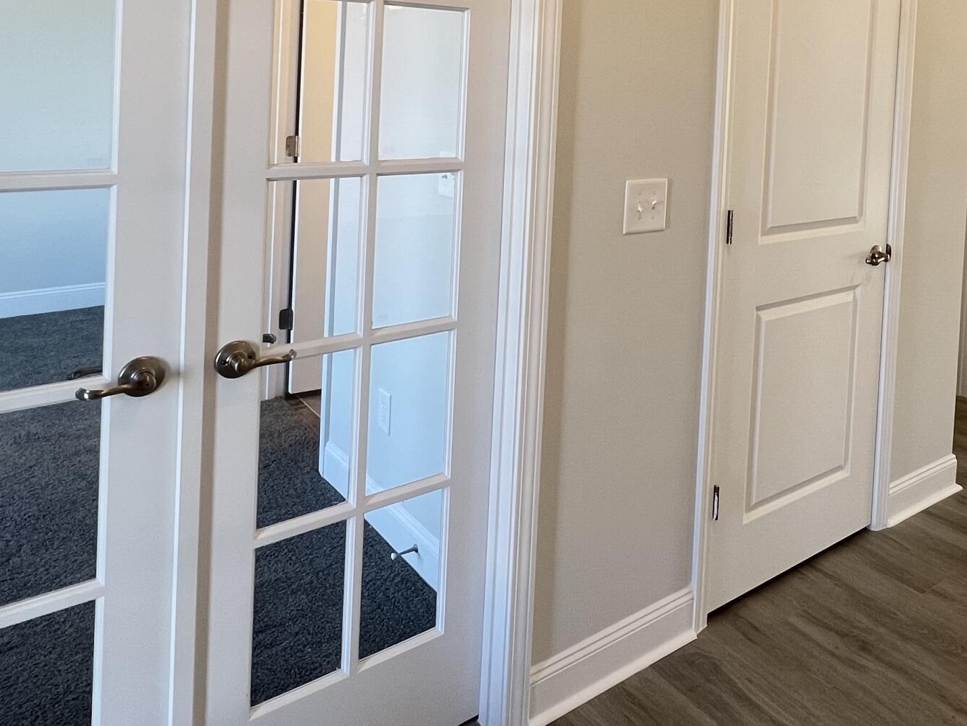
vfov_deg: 44.8
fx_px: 810
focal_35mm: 29
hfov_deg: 59.1
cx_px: 700
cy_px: 104
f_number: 1.8
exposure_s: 1/120
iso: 125
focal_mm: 1.57
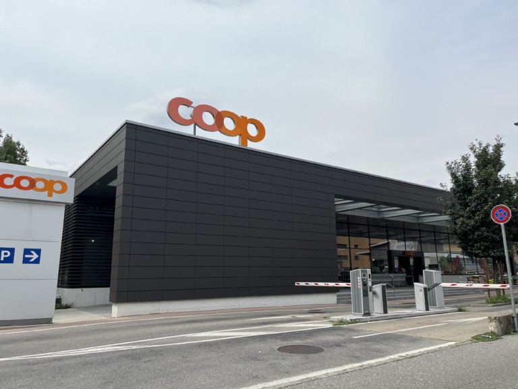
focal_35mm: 26
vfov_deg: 53.1
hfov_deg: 67.3
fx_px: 389
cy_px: 194
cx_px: 259
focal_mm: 5.1
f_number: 1.6
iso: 50
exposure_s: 1/4854
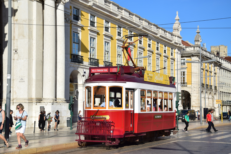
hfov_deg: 29.9
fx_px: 433
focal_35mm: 68
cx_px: 116
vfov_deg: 20.2
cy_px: 77
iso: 200
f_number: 6.3
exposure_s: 1/1000
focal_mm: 45
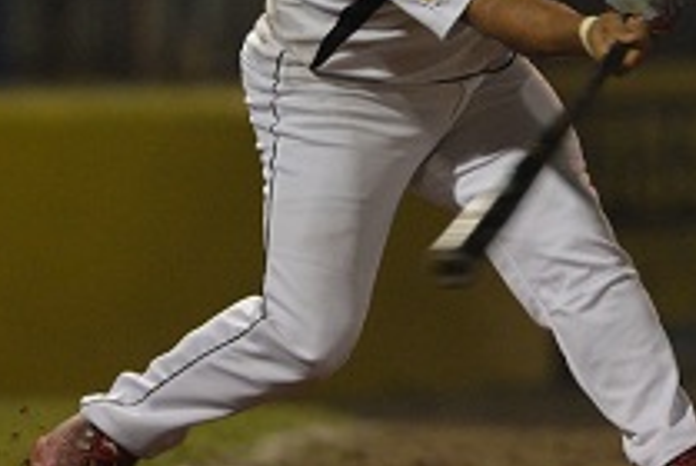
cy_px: -42
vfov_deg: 1.0
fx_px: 25904
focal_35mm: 1338
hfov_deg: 1.5
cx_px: 643
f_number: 3.2
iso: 2000
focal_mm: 400
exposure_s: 1/800
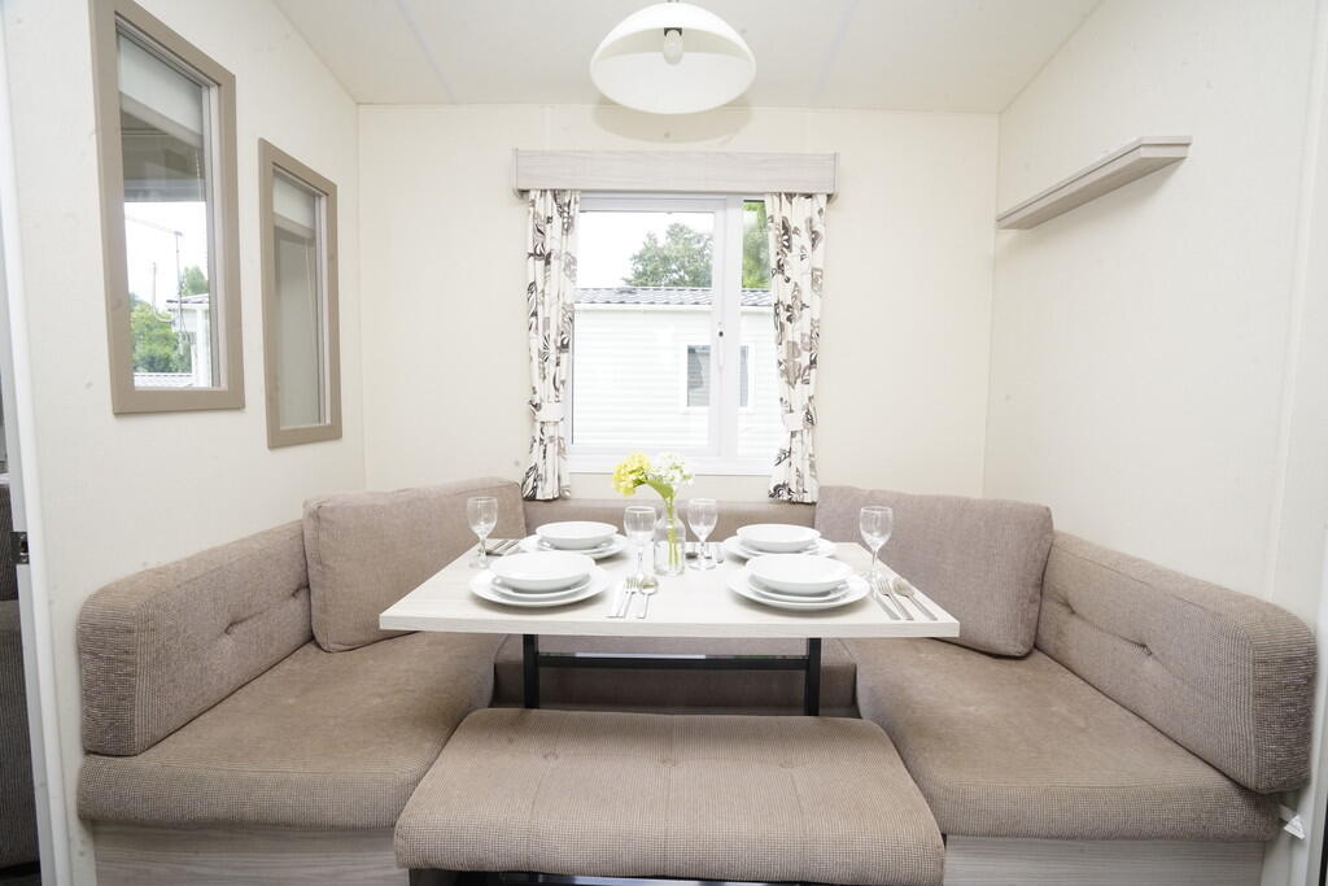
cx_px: 664
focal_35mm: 16
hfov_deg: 96.7
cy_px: 443
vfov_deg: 73.8
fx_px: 590
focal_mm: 16
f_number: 18
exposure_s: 1/60
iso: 1600
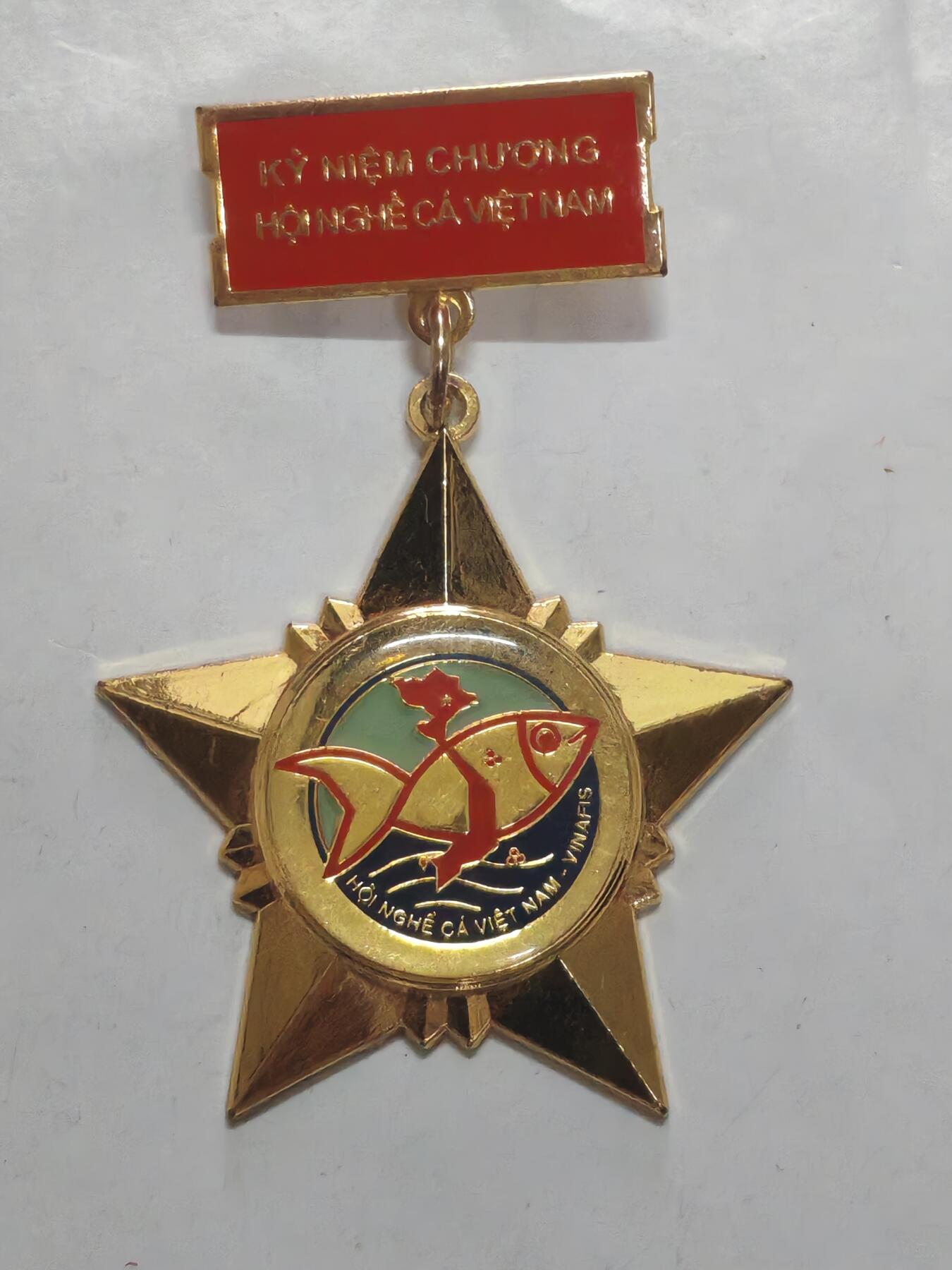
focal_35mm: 93
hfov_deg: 15.9
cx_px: 476
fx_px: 3410
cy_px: 635
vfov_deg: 21.1
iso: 800
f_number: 1.95
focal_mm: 5.52
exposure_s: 1/50
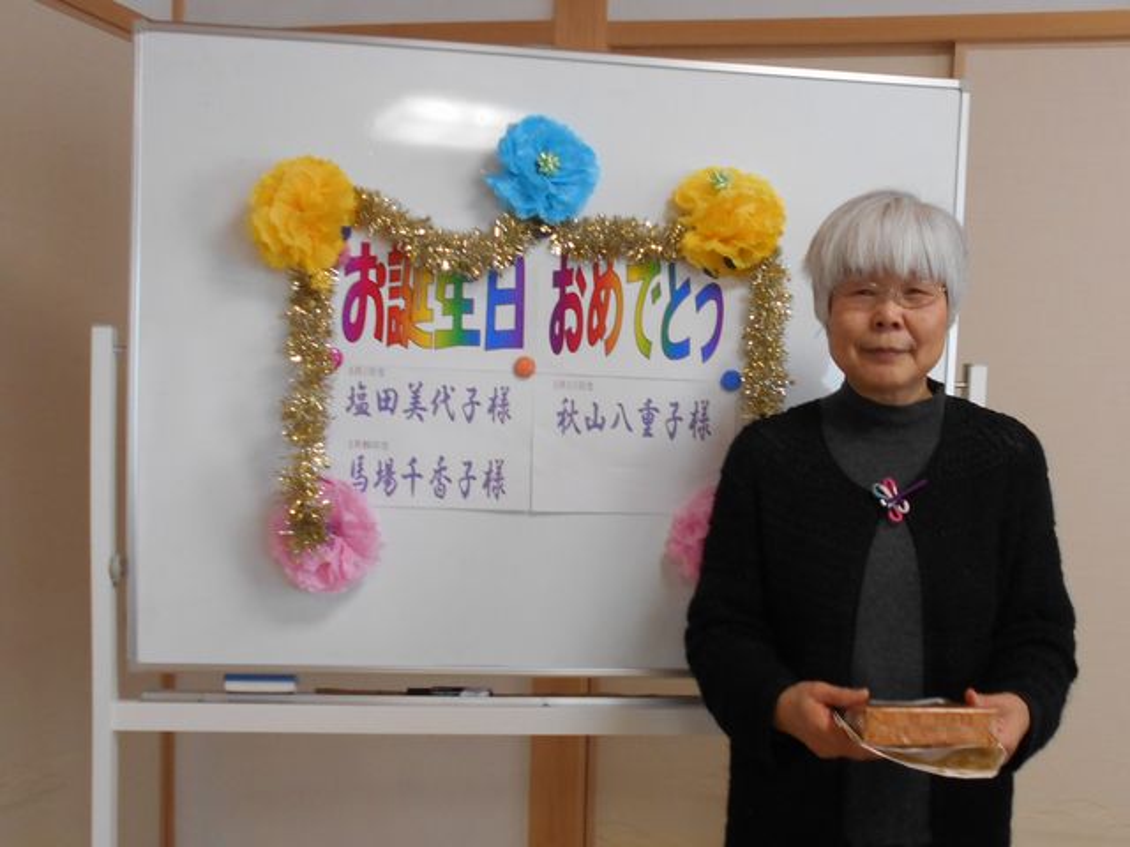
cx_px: 565
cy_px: 424
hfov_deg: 67.3
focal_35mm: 26
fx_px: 849
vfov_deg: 53.1
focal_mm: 4.6
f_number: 3.2
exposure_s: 1/30
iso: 180
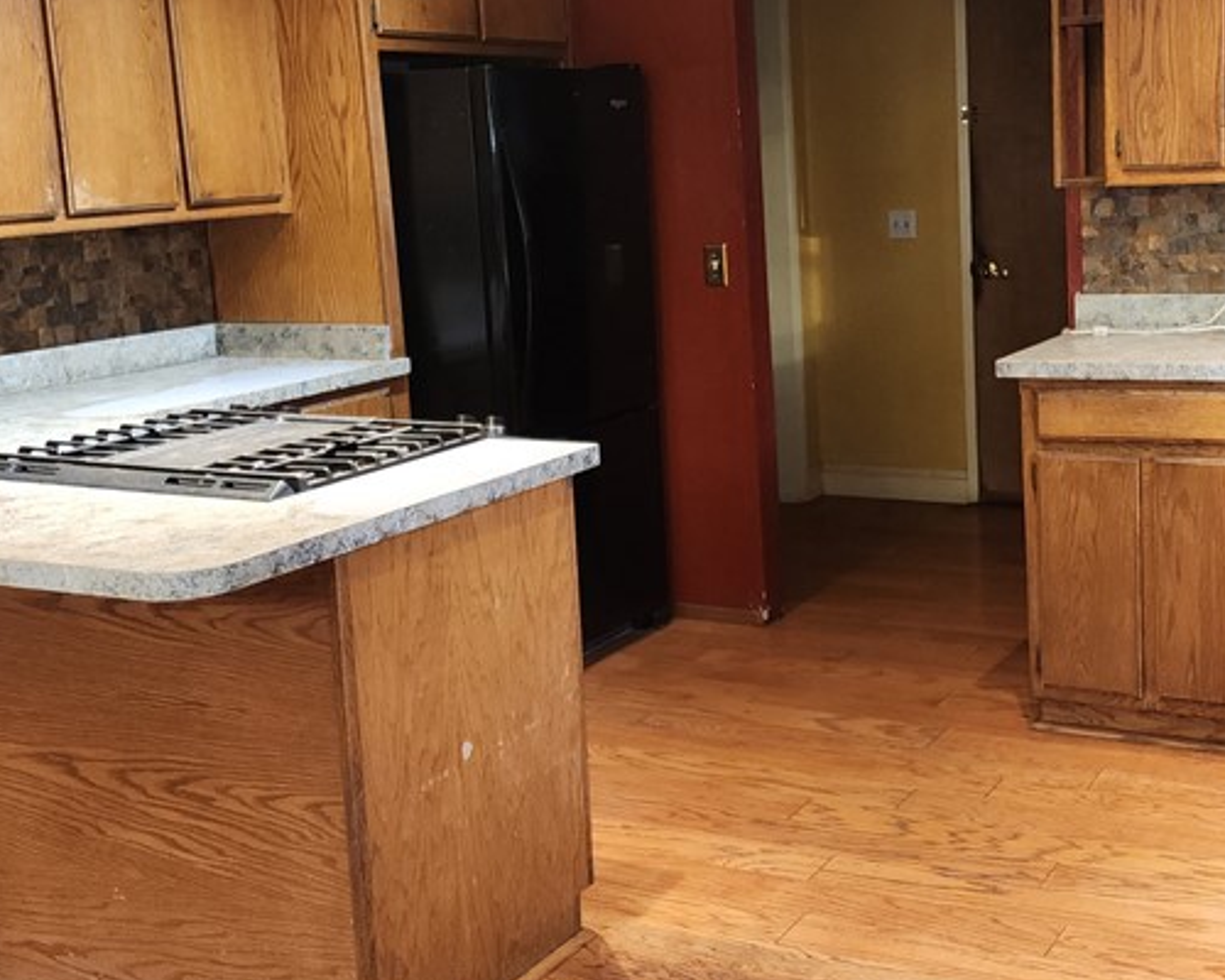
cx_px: 801
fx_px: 1668
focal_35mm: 46
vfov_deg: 32.6
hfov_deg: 39.9
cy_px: 390
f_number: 1.8
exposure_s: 1/20
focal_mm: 6.4
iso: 160
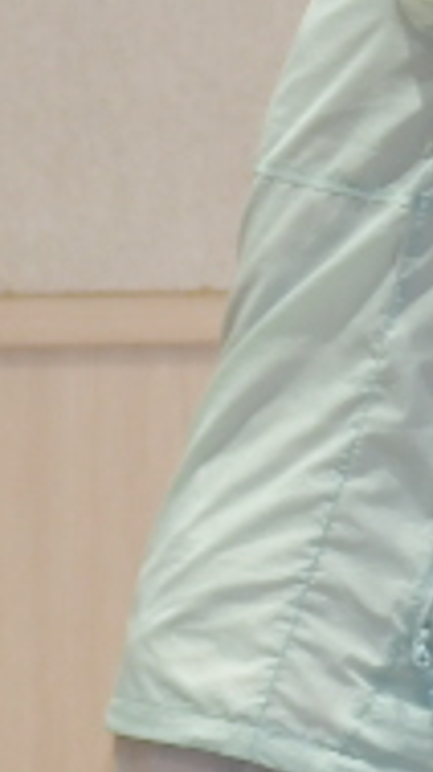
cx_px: 931
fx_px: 8817
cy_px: -278
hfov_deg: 2.8
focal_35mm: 431
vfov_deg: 5.0
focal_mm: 48
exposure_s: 1/200
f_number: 2.8
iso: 500
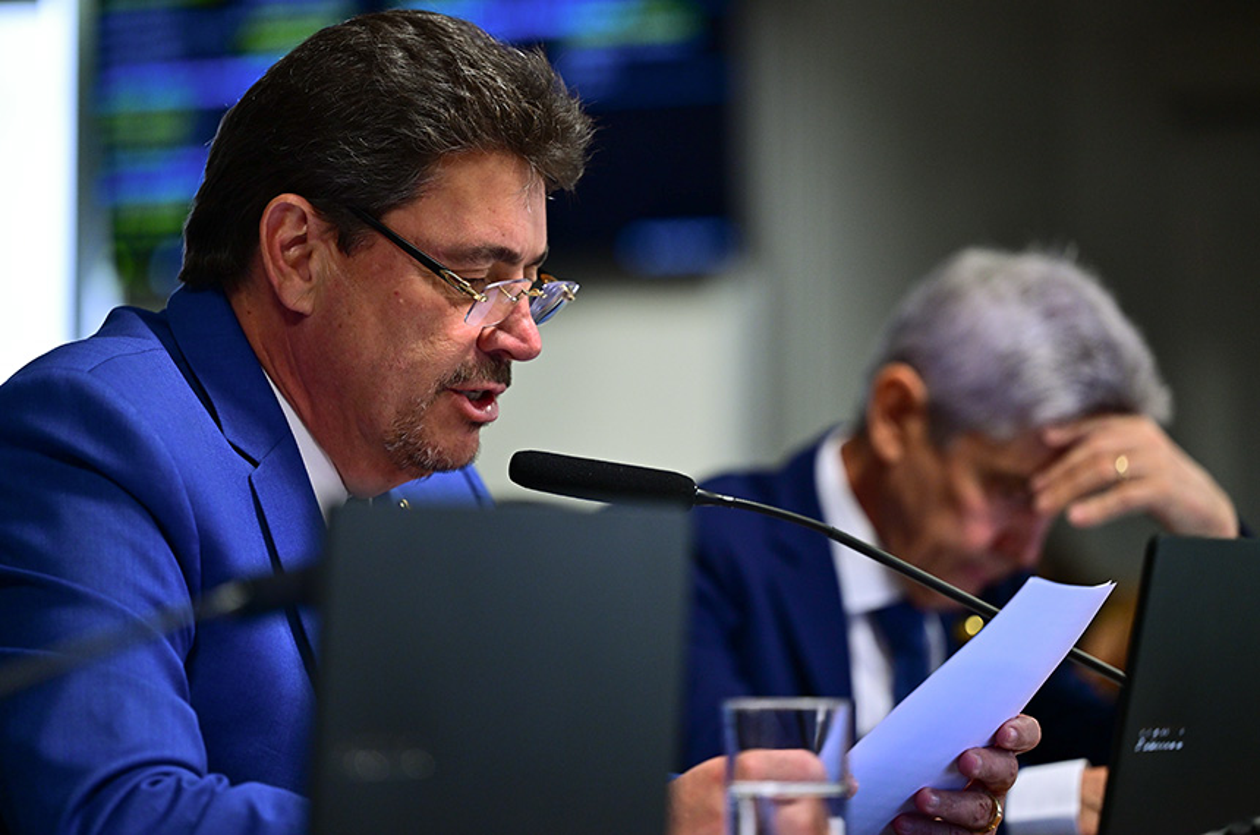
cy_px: 418
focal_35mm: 150
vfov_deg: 9.1
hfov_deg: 13.7
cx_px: 630
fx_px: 5240
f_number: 2.8
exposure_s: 1/200
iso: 1600
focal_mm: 150
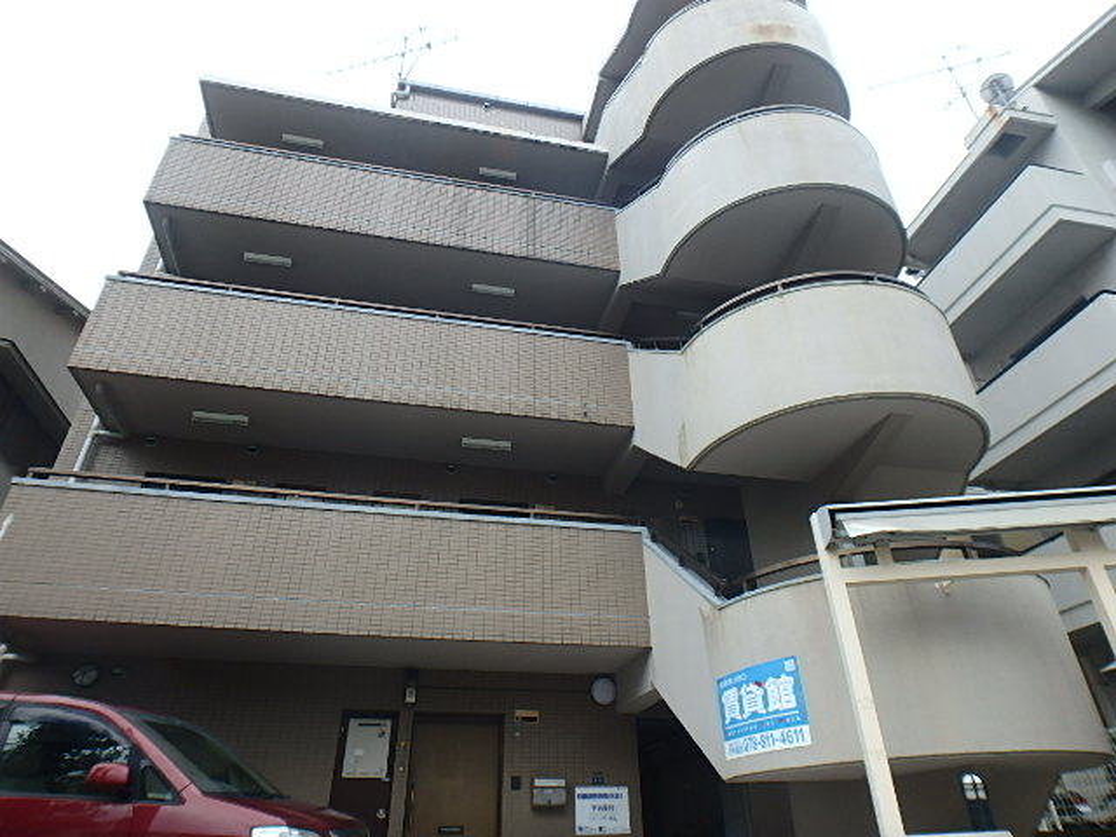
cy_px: 418
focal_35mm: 21
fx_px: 677
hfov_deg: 79.0
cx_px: 558
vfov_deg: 63.4
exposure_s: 1/400
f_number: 3.5
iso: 125
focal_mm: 3.7
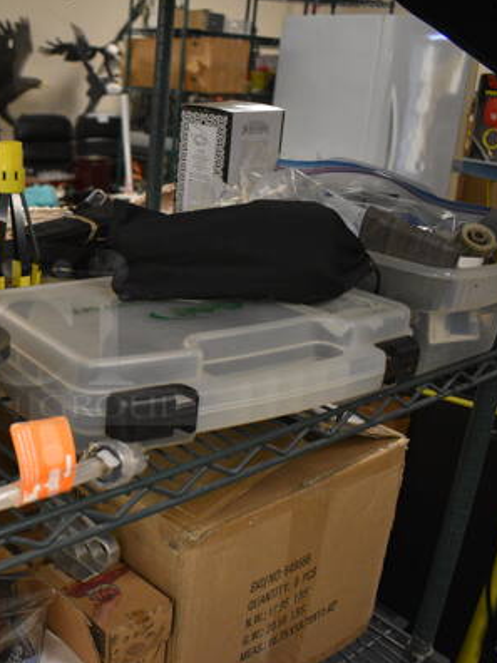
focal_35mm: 40
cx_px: 10
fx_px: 766
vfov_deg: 46.8
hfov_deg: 33.2
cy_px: 337
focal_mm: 18
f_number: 3.5
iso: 2200
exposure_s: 1/125
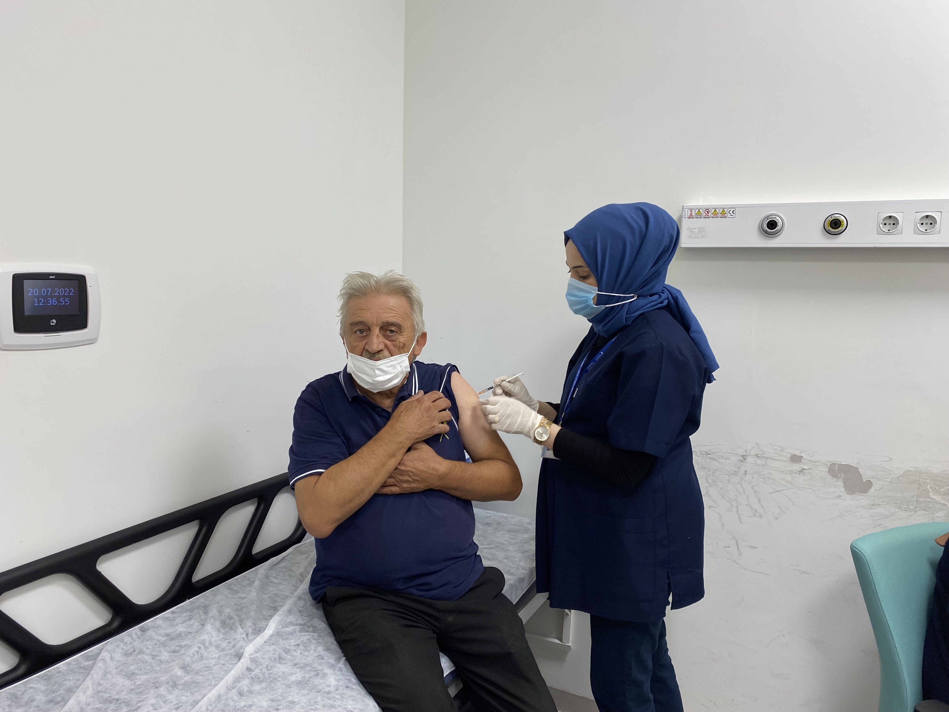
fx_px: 713
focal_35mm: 26
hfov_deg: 67.3
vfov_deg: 53.1
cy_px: 356
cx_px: 474
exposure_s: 1/100
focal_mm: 4.25
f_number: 1.8
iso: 80
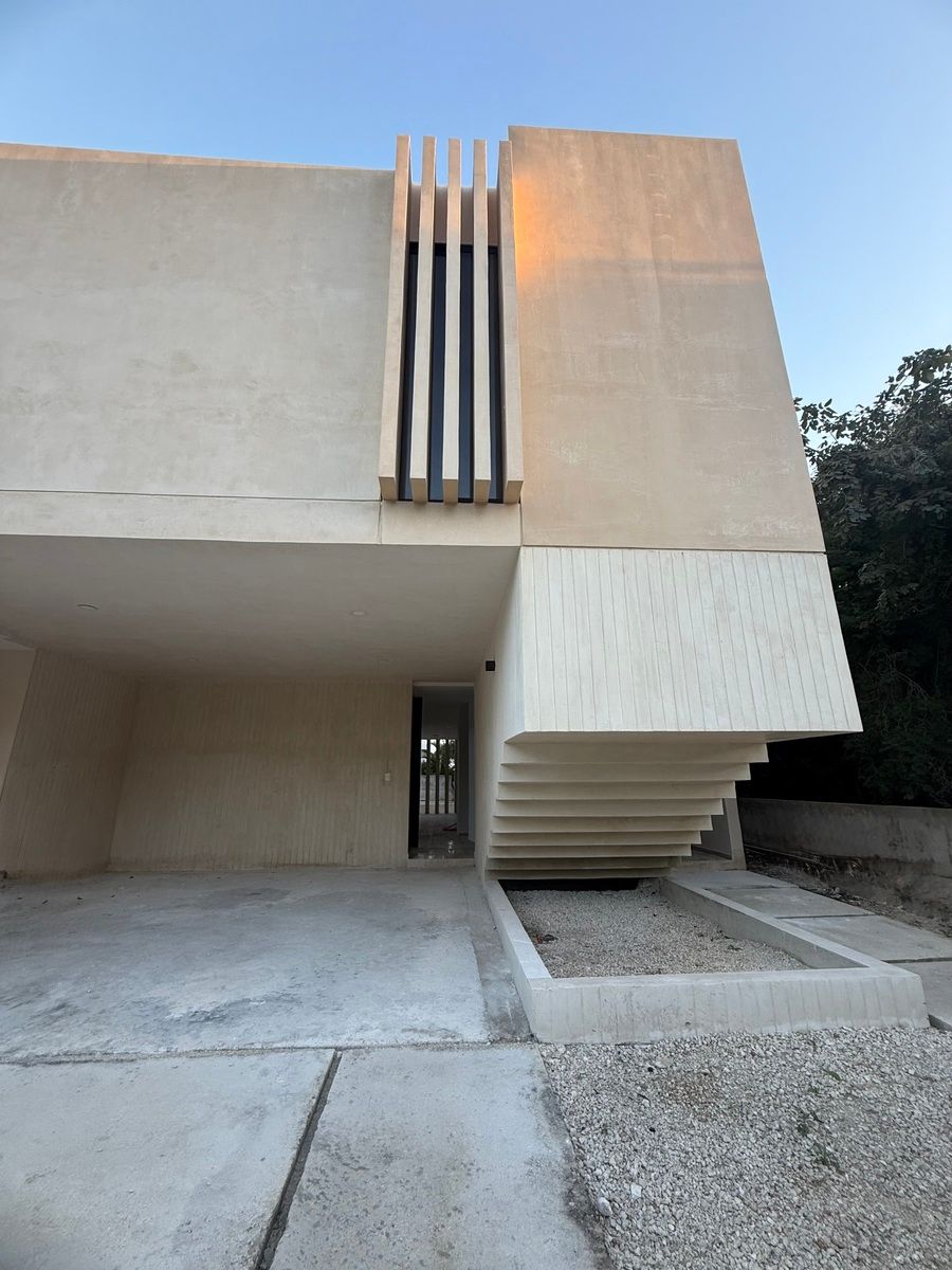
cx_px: 476
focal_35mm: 14
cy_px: 635
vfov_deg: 102.1
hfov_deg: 85.7
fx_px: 513
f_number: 2.2
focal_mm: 2.22
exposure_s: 1/99
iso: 64
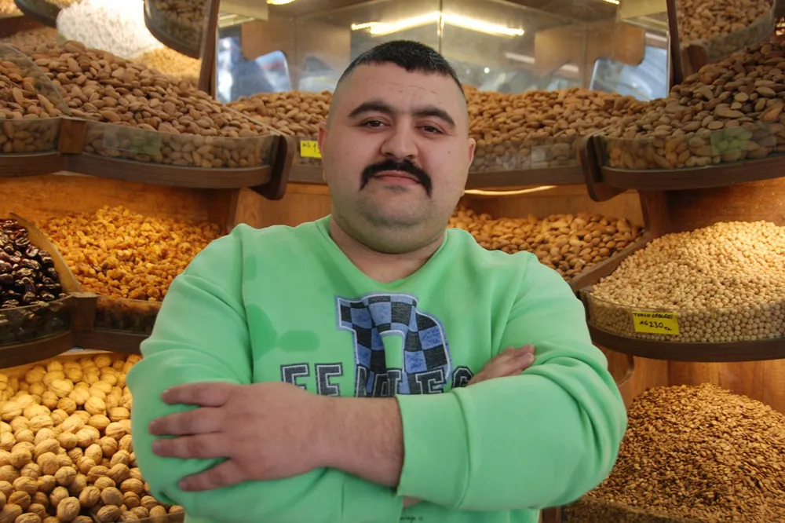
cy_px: 262
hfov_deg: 41.1
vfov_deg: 28.1
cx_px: 392
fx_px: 1046
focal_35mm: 48
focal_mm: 32
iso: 200
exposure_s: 1/60
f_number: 4.2
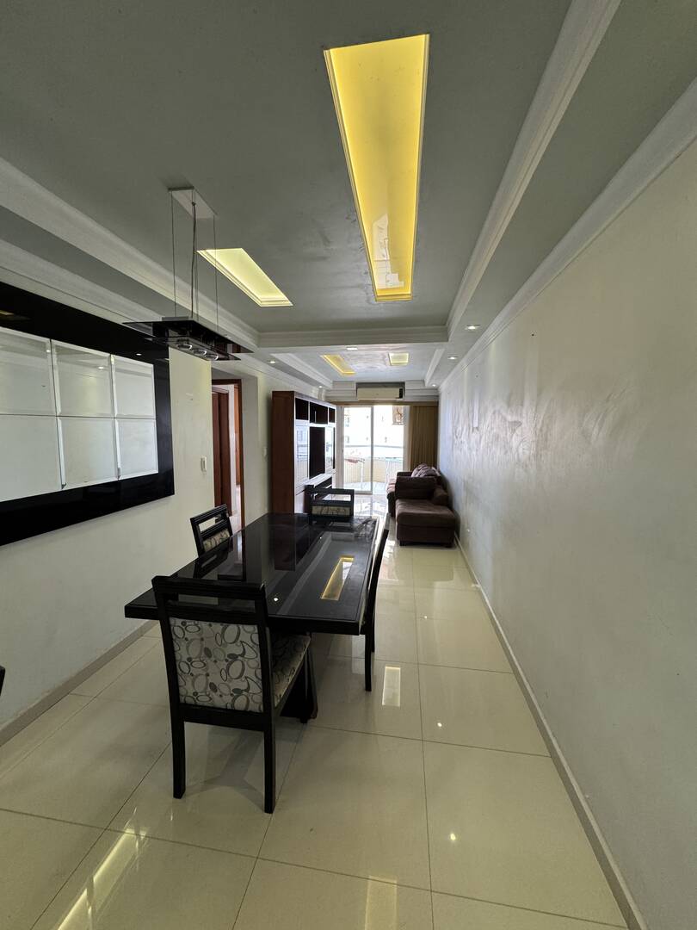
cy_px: 465
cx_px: 348
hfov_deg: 85.7
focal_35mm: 14
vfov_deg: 102.1
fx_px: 376
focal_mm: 2.22
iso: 200
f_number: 2.2
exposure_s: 1/120
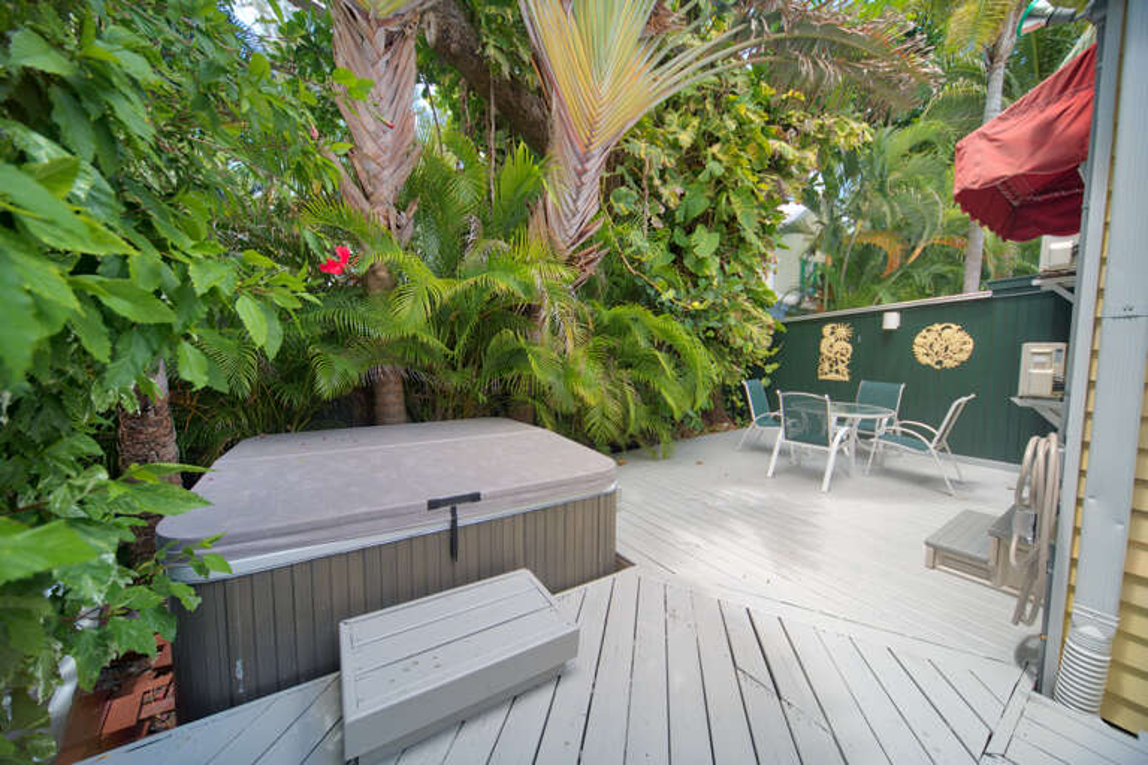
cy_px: 382
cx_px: 574
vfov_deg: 90.0
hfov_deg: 112.6
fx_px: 383
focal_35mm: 12
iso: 1250
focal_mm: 12
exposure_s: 1/500
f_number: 7.1
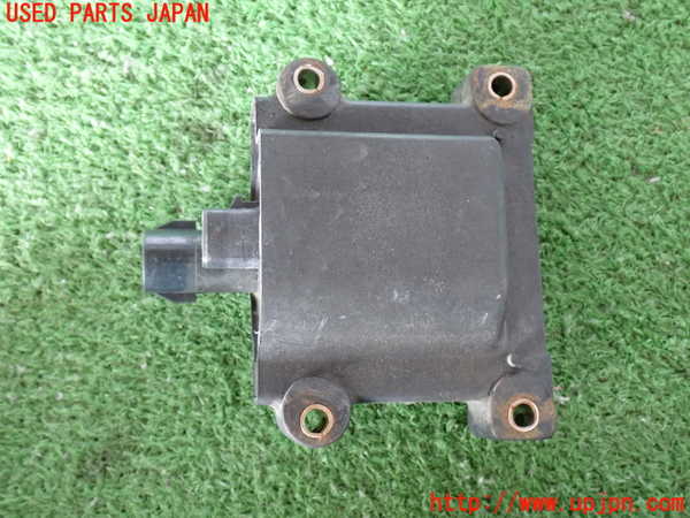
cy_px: 259
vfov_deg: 35.1
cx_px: 345
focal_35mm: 41
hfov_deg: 45.8
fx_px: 817
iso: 800
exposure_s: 1/40
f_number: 2.8
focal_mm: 7.31
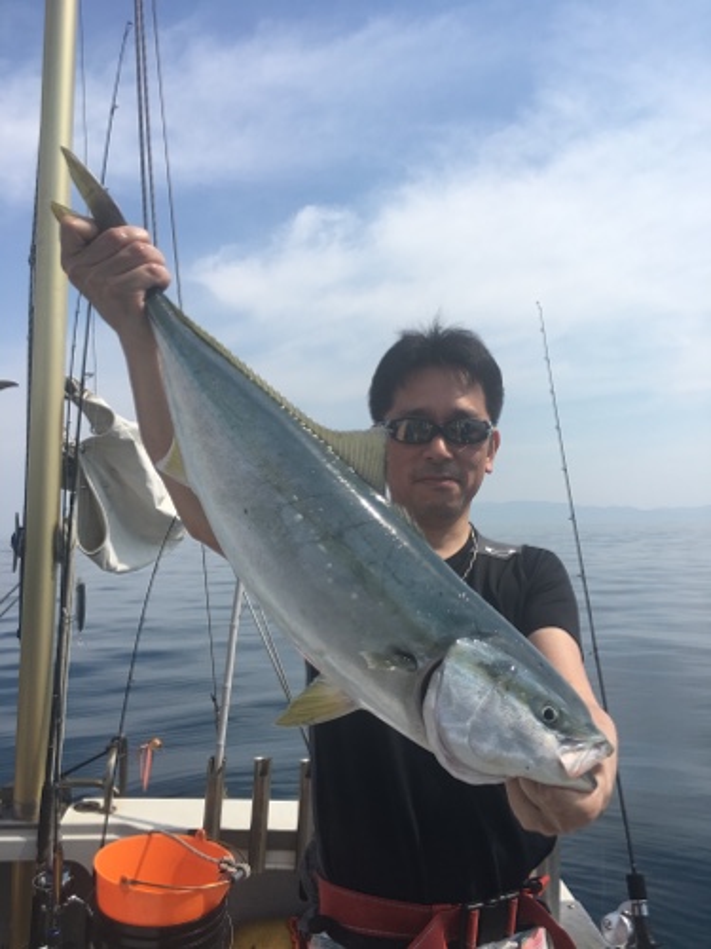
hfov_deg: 48.2
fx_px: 794
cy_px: 474
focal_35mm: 29
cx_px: 356
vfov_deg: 61.7
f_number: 2.2
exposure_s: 1/1923
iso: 25
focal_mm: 4.15
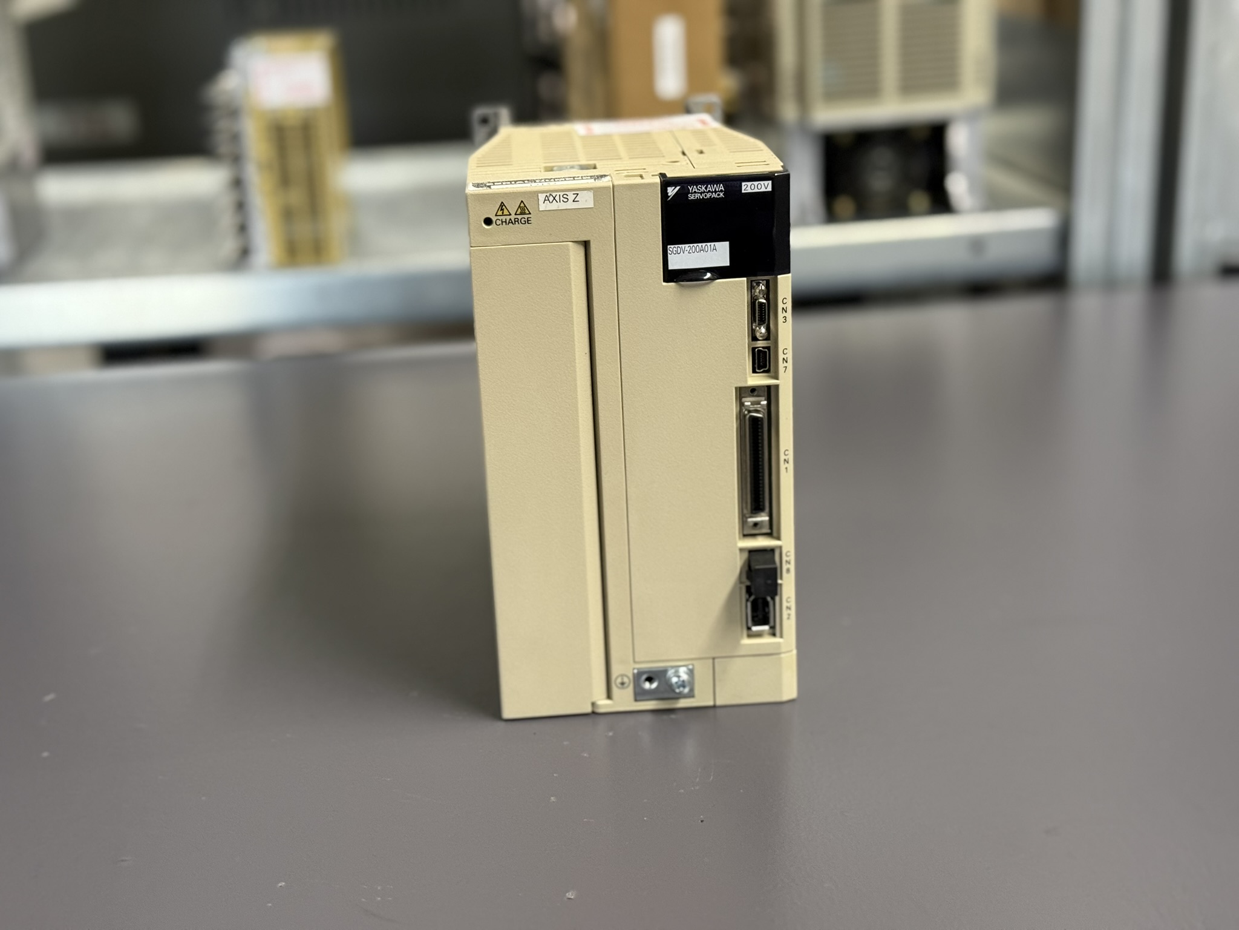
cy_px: 465
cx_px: 620
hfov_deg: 39.7
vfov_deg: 30.3
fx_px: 1718
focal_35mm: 48
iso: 250
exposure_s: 1/50
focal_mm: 6.76
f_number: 1.78
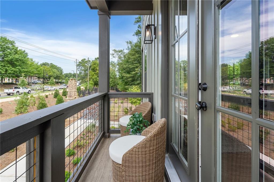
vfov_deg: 73.7
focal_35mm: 16
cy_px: 91
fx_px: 122
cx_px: 137
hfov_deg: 96.8
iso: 640
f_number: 14
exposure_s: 1/25
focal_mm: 16
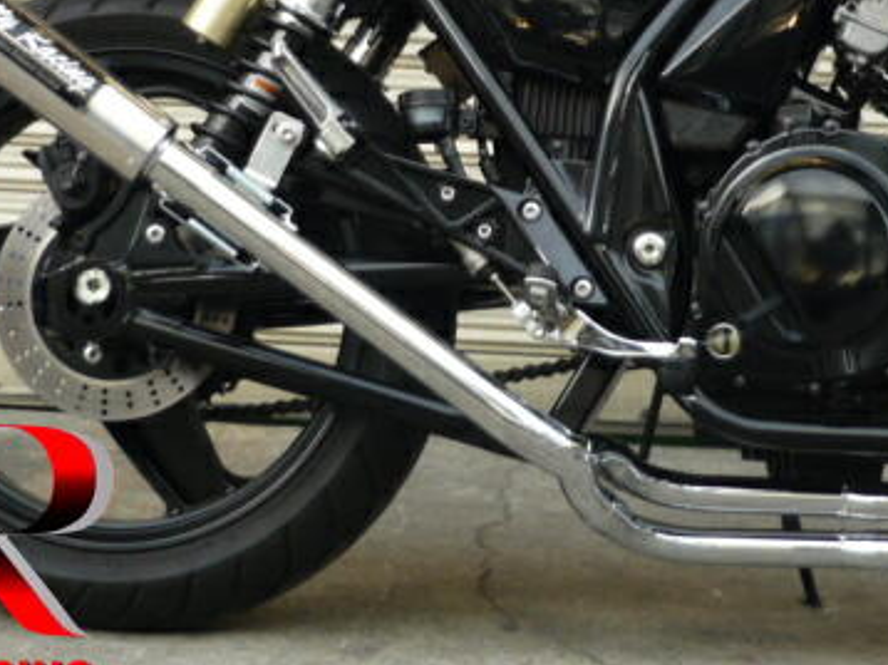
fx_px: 3025
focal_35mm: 118
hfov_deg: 16.7
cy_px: 132
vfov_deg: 12.5
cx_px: 523
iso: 100
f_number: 3
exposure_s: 1/40
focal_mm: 6.8
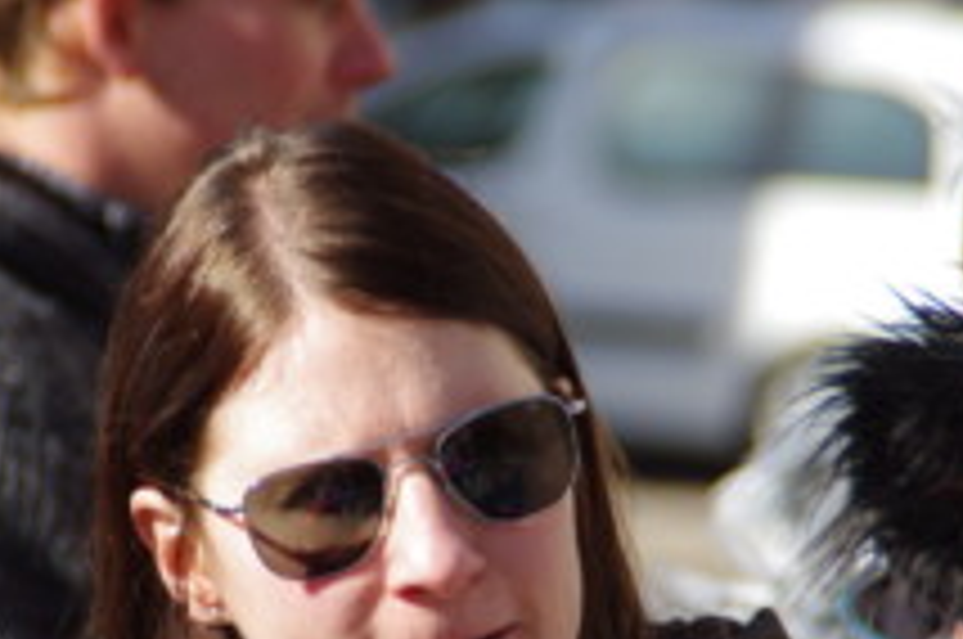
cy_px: 488
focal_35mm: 701
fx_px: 18723
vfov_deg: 2.0
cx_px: 423
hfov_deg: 2.9
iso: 100
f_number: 6.3
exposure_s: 1/250
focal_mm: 200
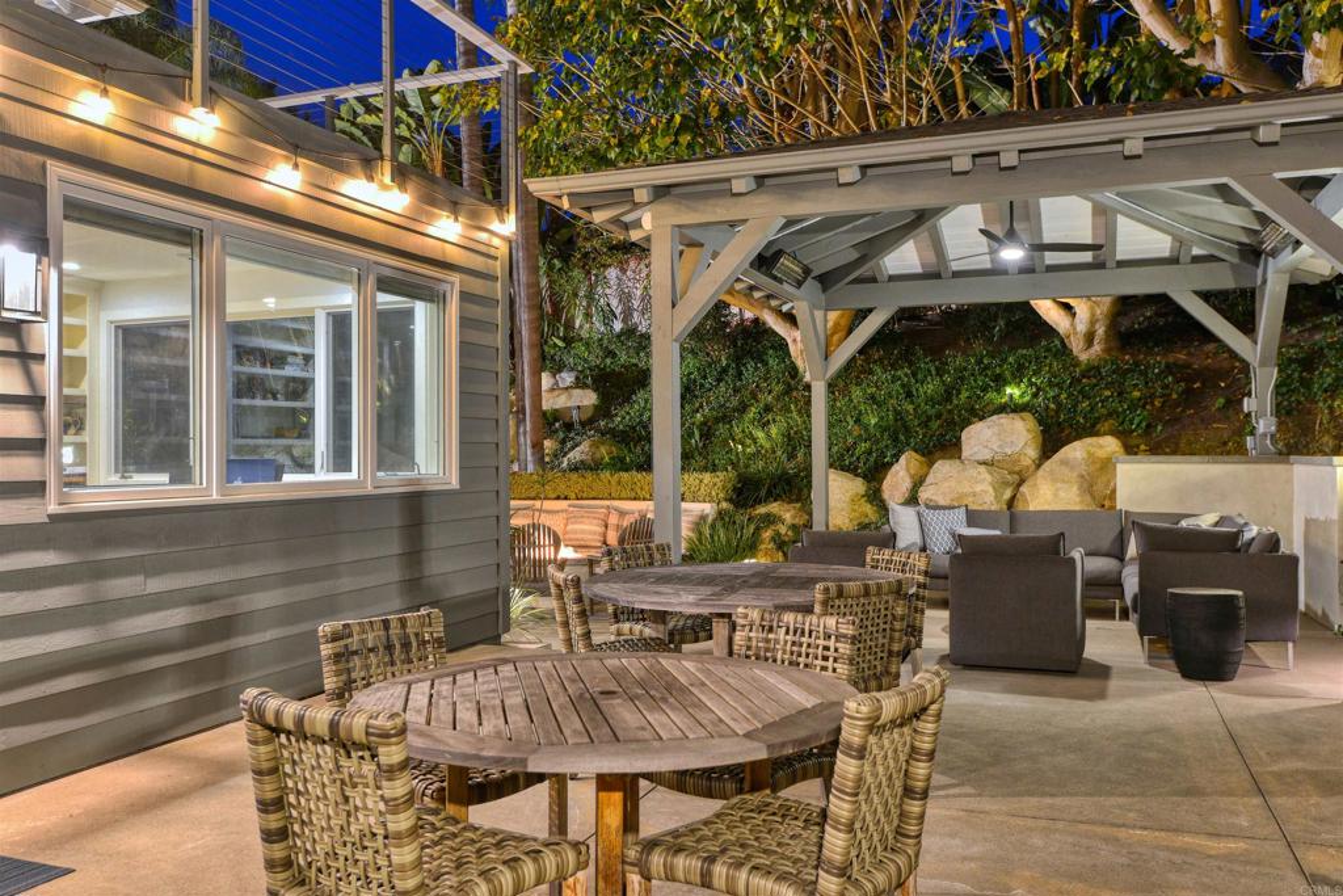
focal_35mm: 29
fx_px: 1082
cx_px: 672
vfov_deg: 45.0
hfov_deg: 63.7
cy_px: 448
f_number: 5.6
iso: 200
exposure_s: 1
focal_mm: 29
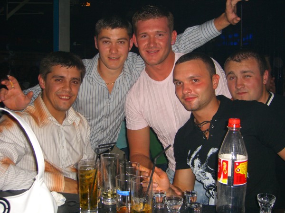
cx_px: 142
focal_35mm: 38
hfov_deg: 49.0
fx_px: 313
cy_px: 106
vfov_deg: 37.7
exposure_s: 1/60
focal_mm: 7.9
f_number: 2.8
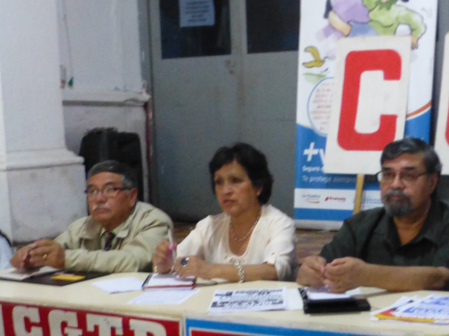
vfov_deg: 20.3
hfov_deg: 26.9
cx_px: 284
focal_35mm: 72
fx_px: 934
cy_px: 249
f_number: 3.9
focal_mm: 6.9
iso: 800
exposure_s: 1/15
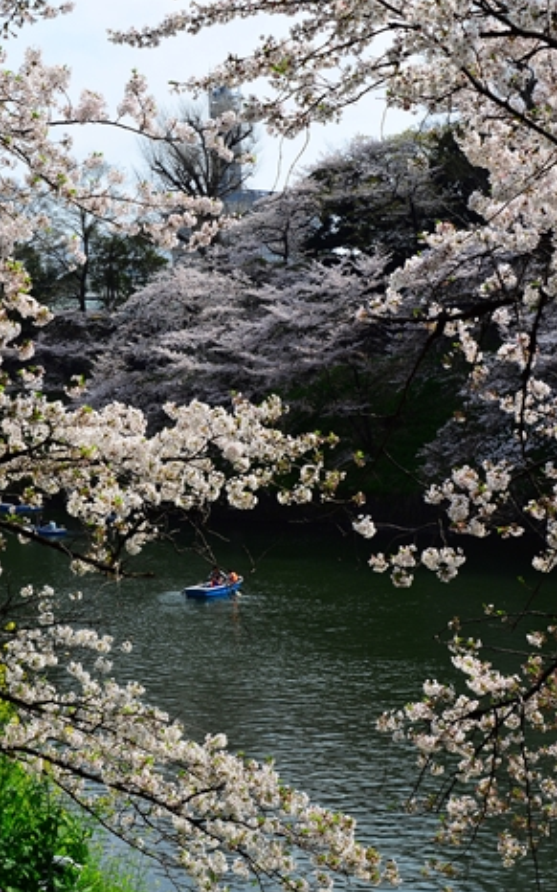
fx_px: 1531
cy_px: 446
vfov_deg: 32.5
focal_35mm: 63
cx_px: 144
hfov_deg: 20.5
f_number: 10
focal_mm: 36
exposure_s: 1/400
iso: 200
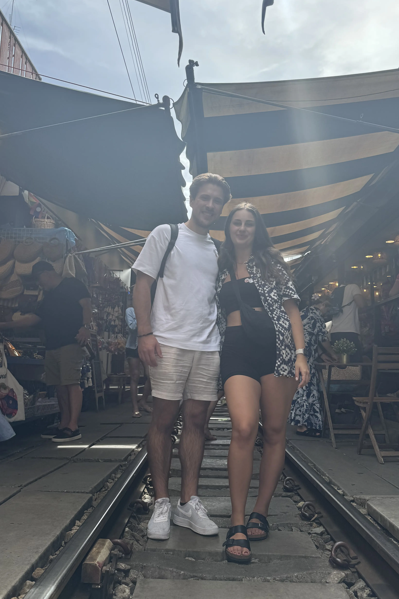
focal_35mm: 29
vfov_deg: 63.7
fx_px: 482
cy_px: 294
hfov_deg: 44.9
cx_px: 210
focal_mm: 6.76
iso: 80
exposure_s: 1/1395
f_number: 1.78
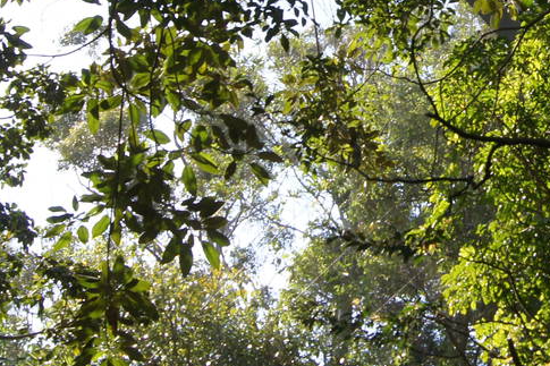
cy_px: 25
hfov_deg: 22.5
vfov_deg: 15.2
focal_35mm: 89
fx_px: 1359
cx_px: 464
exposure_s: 1/60
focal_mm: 18
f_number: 8
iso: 100
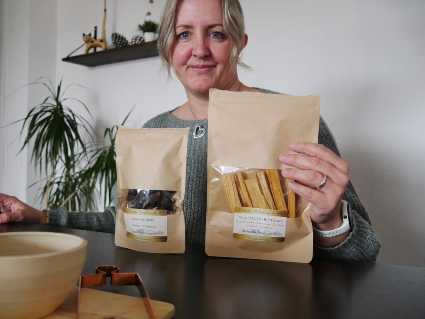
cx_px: 212
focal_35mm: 34
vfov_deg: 41.8
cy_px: 160
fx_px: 417
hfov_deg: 54.0
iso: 1600
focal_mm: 17
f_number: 3.7
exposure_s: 1/60
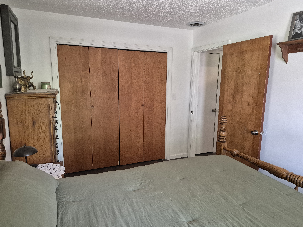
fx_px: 201
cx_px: 152
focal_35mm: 23
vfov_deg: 58.9
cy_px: 114
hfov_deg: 73.9
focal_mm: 5.4
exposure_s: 1/120
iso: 1000
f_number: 1.8
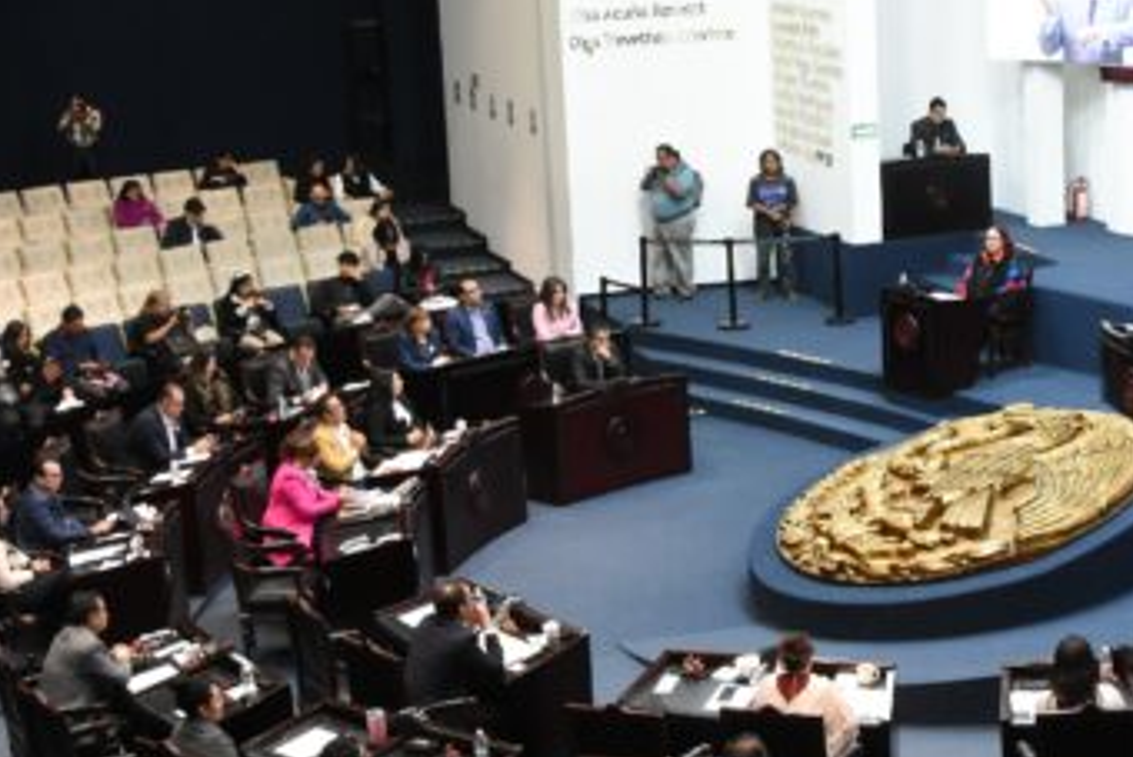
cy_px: 200
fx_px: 2239
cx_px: 820
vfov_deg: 19.1
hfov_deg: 28.1
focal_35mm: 71
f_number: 5.6
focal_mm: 21
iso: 1600
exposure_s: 1/60
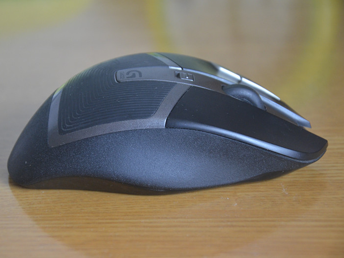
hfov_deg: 13.3
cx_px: 153
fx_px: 1471
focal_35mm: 148
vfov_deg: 10.0
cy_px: 129
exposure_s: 1/30
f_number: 5.6
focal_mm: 90
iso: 1400
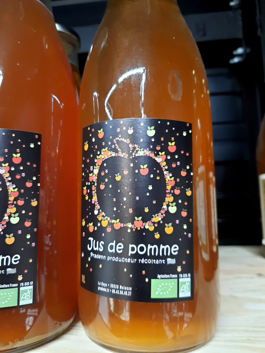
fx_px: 255
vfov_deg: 69.4
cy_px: 176
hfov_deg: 54.9
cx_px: 132
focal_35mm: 25
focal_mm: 4.6
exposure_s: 1/33
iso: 1000
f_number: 2
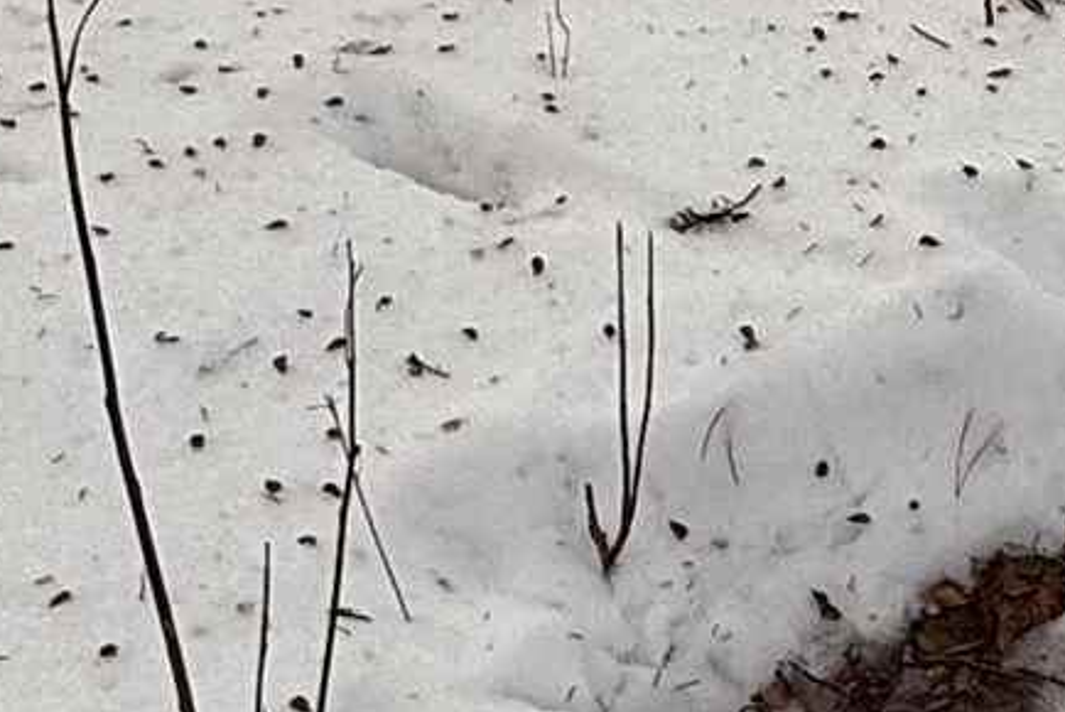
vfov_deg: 13.1
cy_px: -64
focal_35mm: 103
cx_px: 1102
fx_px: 3049
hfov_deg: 19.2
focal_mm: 2.22
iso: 50
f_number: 2.2
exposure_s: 1/144
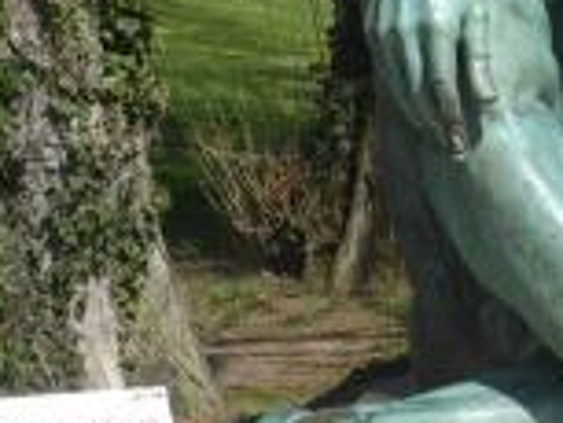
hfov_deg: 12.3
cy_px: 151
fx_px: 2572
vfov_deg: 9.4
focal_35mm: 158
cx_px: 581
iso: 100
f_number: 4.6
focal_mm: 9.7
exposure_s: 1/640
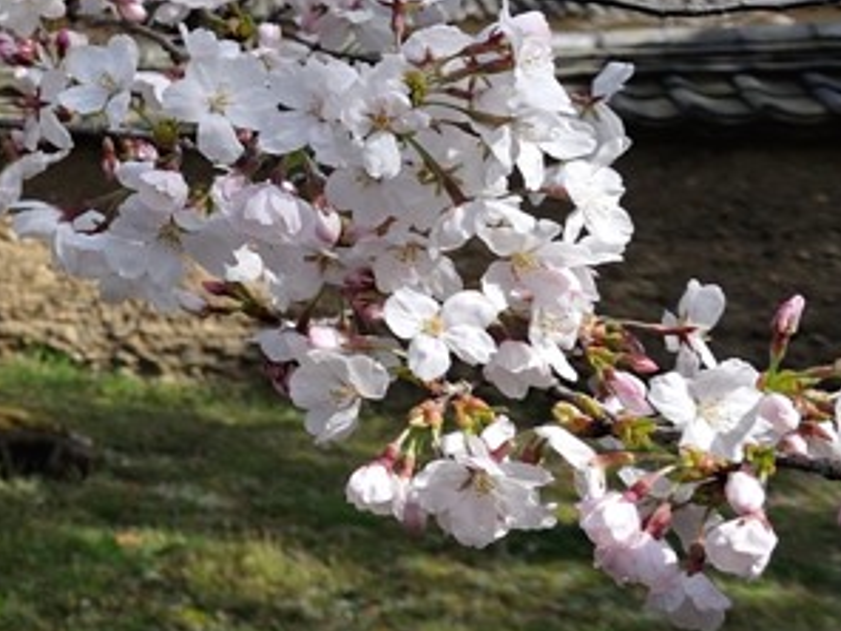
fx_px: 1458
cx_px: -568
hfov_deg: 22.7
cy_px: -47
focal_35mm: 60
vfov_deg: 23.1
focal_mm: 6.7
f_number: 3.5
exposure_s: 1/200
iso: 100
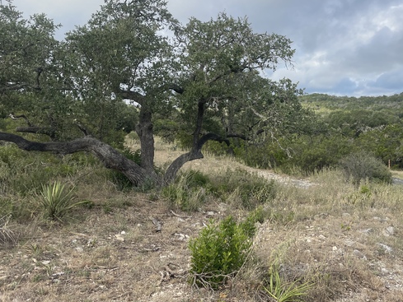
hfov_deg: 53.6
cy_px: 127
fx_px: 396
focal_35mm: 34
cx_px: 242
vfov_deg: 41.7
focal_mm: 4.2
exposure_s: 1/1795
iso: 32
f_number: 1.6
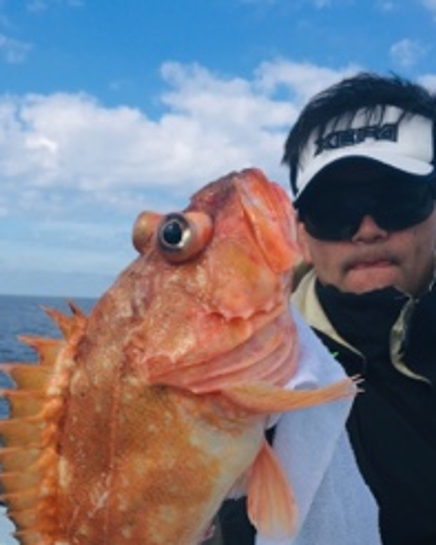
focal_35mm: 46
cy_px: 441
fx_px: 742
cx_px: 226
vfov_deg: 38.7
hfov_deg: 32.8
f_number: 2.2
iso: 25
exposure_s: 1/1304
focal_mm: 4.15
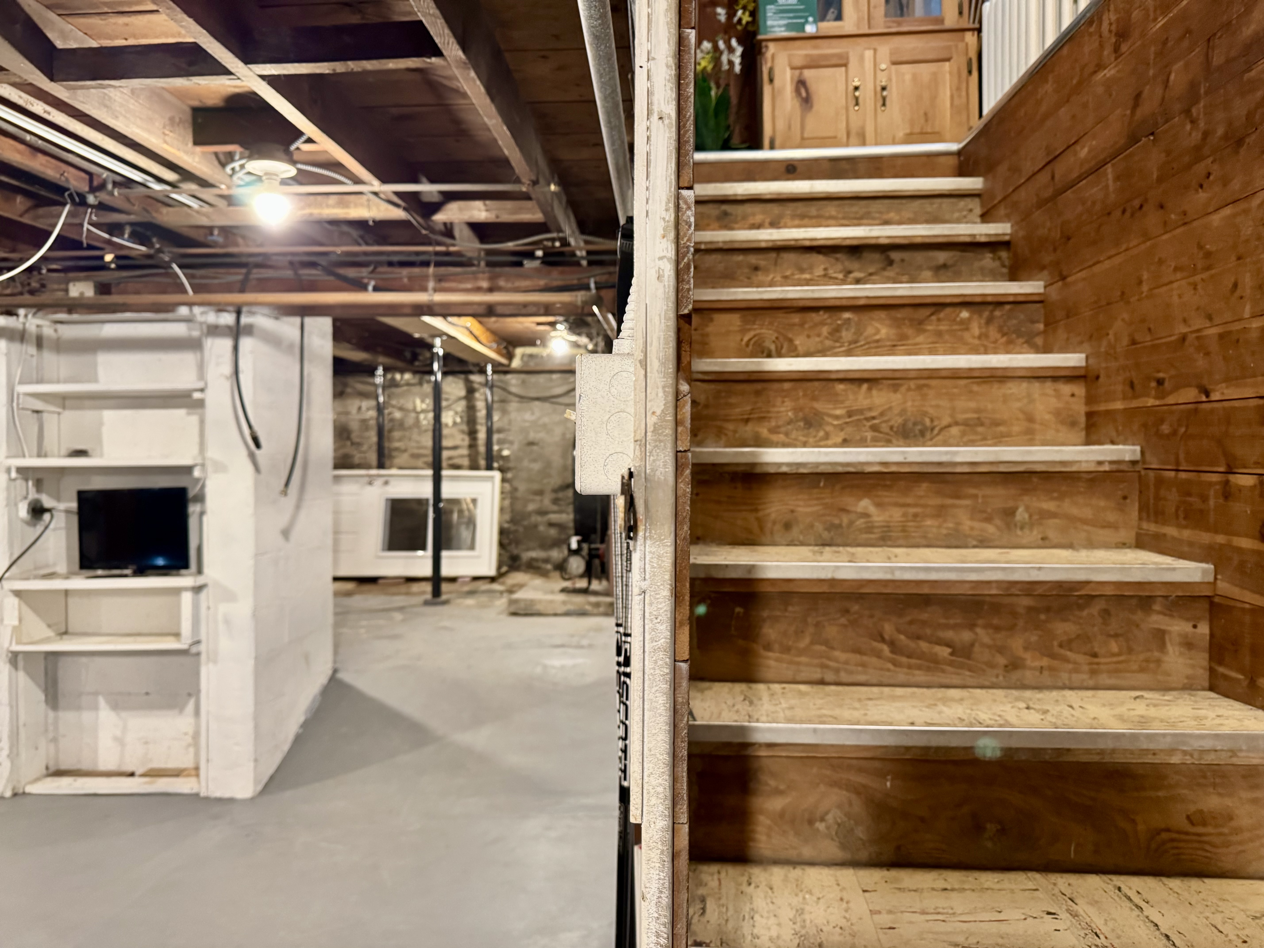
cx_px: 632
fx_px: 876
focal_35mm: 24
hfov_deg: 71.6
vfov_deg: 56.8
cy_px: 474
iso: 500
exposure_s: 1/60
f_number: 1.78
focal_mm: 6.76
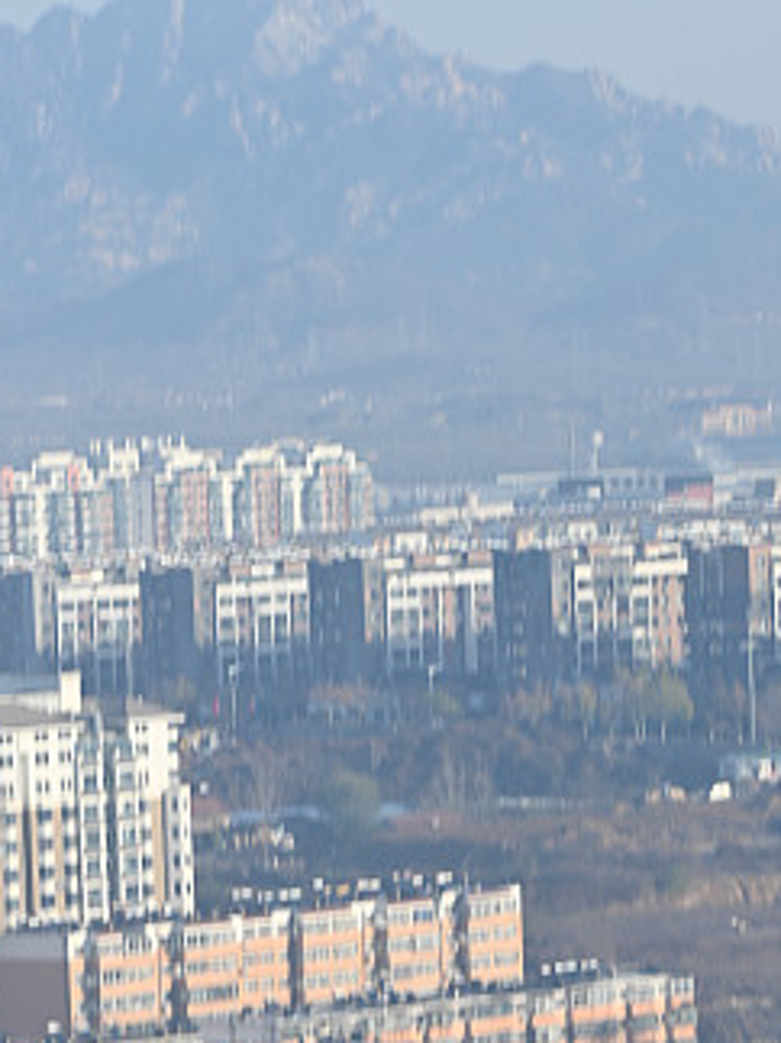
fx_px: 8609
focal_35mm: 286
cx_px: 173
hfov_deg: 5.2
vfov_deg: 6.9
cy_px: 746
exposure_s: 1/125
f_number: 8
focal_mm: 120
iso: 64
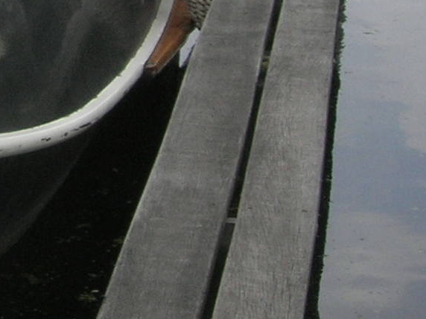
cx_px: -398
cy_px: -131
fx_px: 2043
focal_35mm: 166
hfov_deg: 10.9
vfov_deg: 8.8
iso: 78
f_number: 4.8
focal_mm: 7.8
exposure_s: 1/492
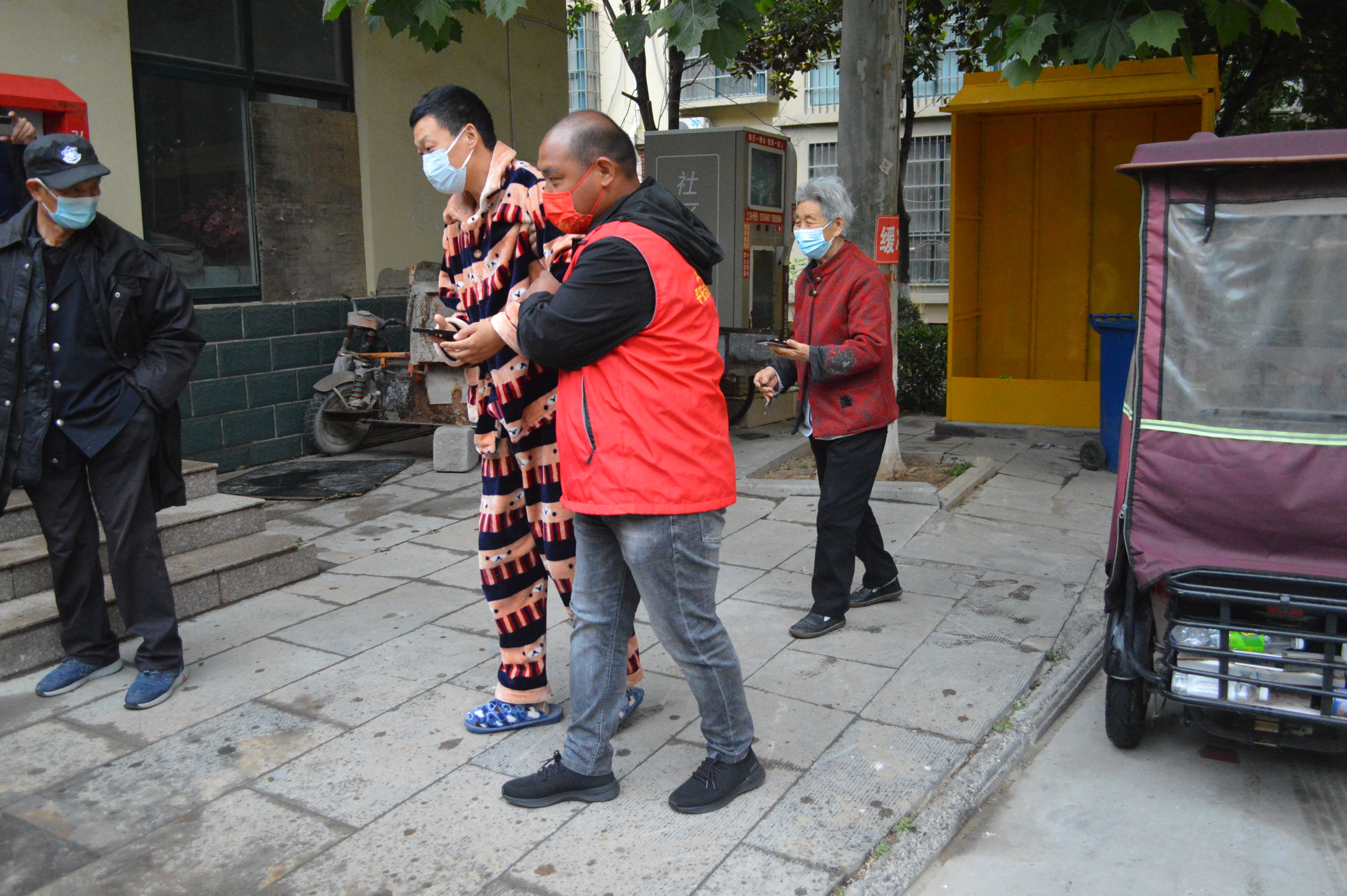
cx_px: 674
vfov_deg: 43.5
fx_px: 1121
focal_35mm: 30
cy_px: 448
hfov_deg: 62.0
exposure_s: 1/320
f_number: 3.8
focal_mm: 20
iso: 3200
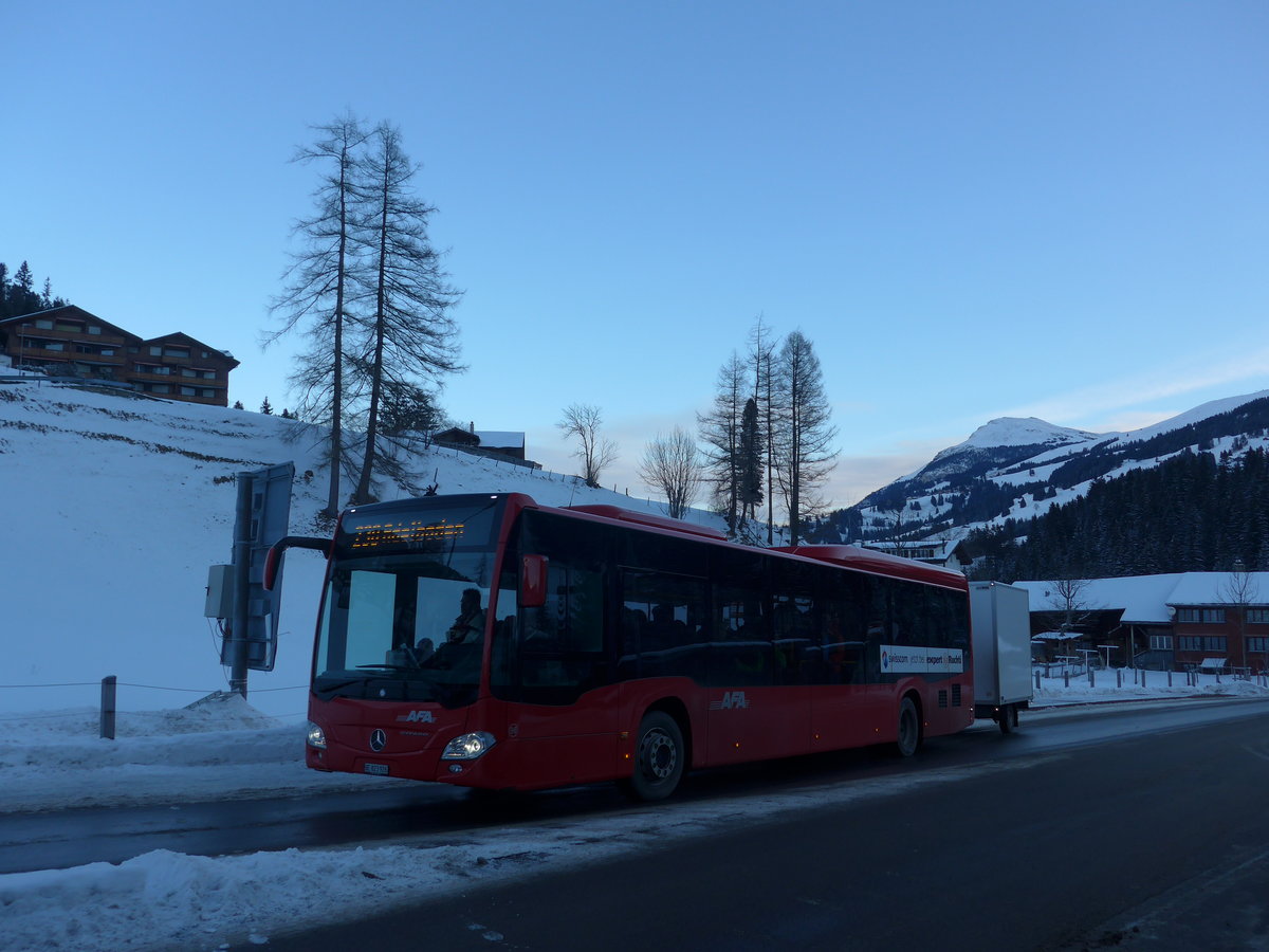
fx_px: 1063
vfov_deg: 48.2
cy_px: 476
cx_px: 634
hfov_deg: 61.7
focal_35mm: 29
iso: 80
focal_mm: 6
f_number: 2.8
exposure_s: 1/500
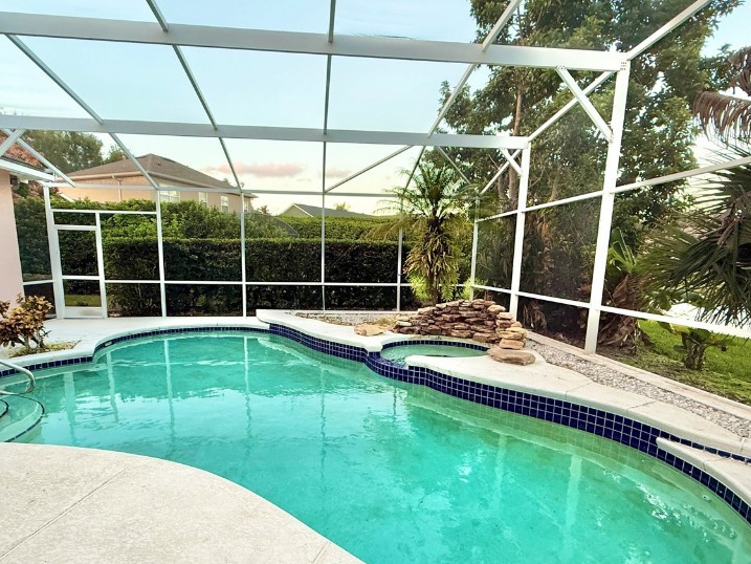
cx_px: 359
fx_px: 434
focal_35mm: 20
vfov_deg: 65.4
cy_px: 335
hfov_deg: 81.7
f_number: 2.2
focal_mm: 2.22
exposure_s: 1/99
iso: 250
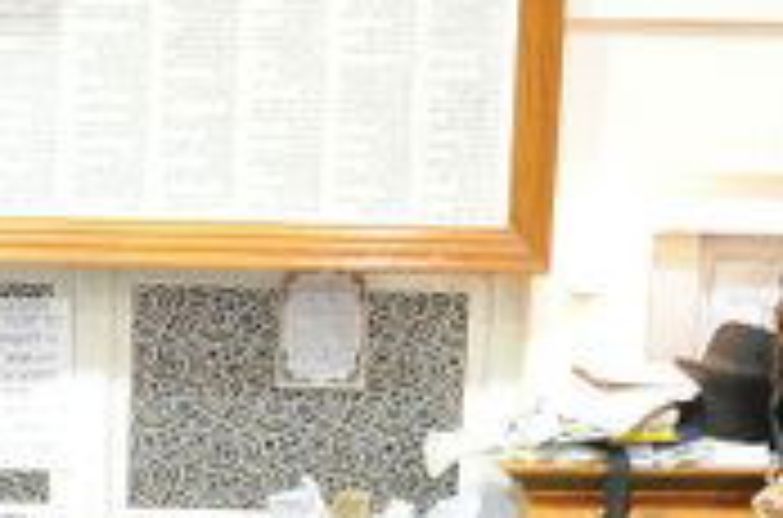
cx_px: -220
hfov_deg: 12.6
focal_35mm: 159
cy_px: 793
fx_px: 3449
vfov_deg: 8.4
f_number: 3.5
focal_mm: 18
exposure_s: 1/30
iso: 800
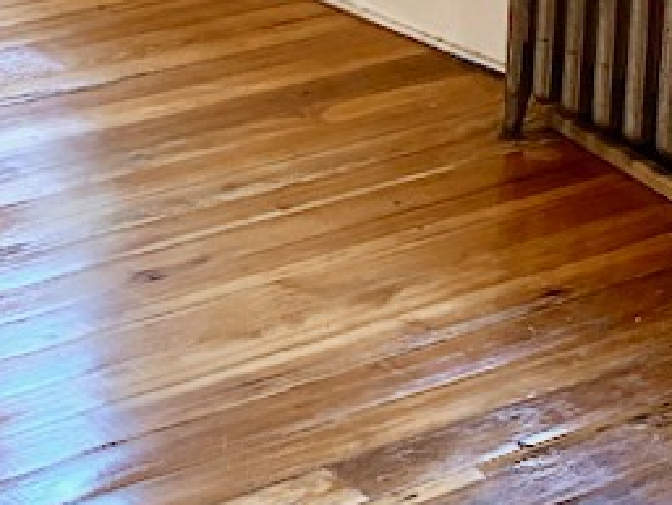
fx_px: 1962
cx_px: -222
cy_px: -379
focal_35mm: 101
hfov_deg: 18.0
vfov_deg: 13.3
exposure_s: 1/60
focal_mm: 4.25
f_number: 1.8
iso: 200
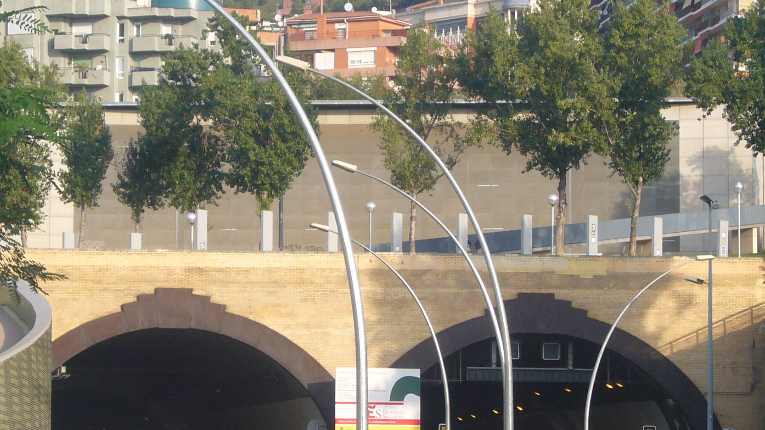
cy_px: 256
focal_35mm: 146
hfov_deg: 14.7
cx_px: 329
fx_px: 2961
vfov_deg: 8.3
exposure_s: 1/200
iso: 80
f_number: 4.8
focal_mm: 13.2
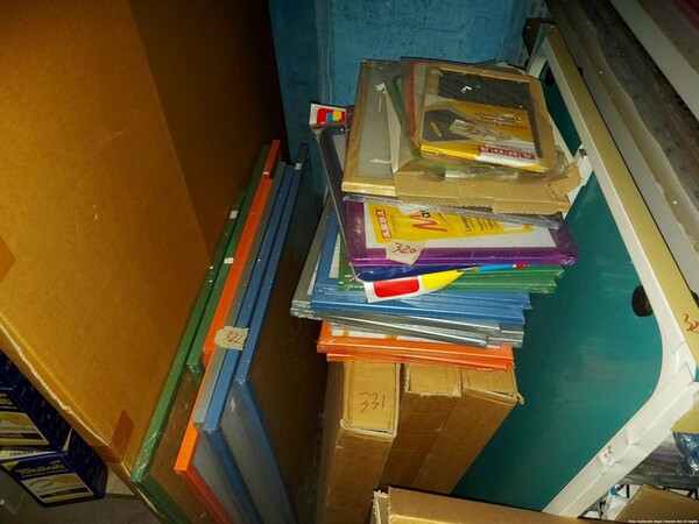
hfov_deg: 71.6
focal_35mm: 24
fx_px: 485
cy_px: 262
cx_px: 350
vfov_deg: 56.8
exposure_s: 1/33
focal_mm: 5.23
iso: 250
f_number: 1.8
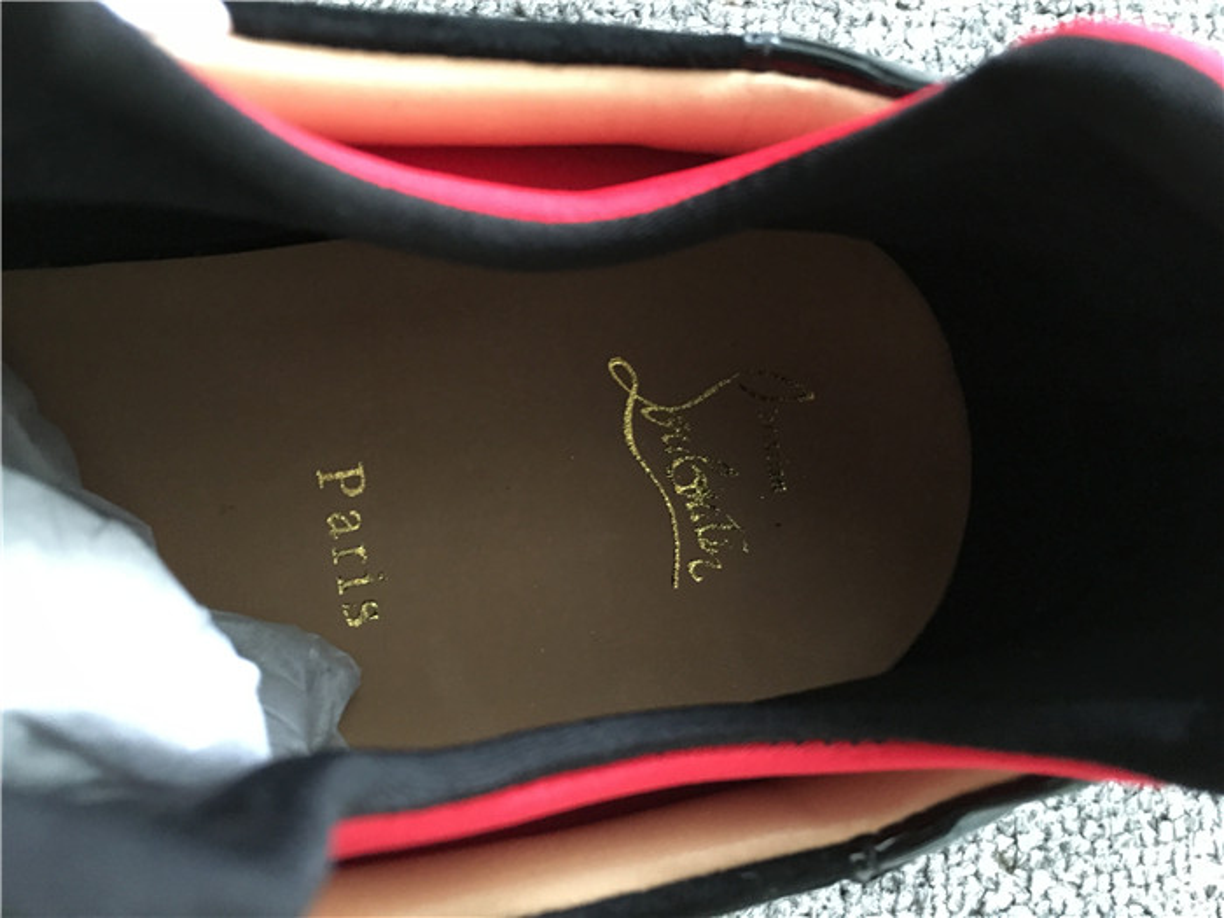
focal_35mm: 29
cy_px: 459
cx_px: 612
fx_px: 1025
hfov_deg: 61.7
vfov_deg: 48.2
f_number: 2.2
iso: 100
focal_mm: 4.15
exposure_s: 1/4
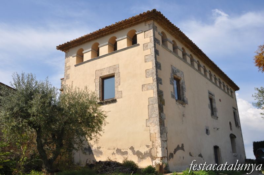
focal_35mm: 33
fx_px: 242
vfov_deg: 39.9
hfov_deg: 57.3
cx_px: 132
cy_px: 88
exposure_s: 1/400
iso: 200
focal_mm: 22
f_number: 10
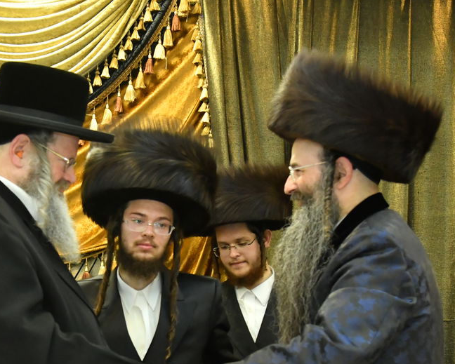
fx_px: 1037
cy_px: 312
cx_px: 145
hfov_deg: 24.6
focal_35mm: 77
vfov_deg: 19.6
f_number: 5
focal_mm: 38
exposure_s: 1/250
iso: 4000
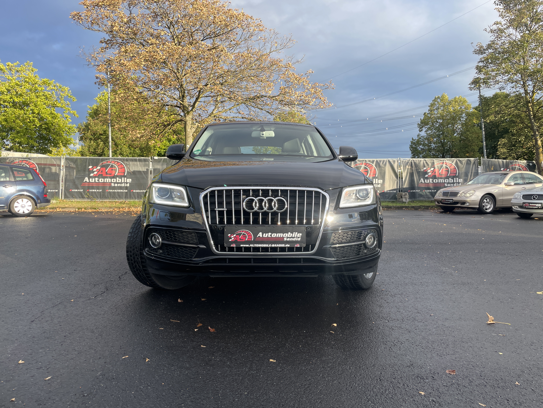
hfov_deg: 67.3
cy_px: 204
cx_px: 272
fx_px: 408
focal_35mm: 26
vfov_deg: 53.1
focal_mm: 4.2
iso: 32
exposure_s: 1/729
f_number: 1.6
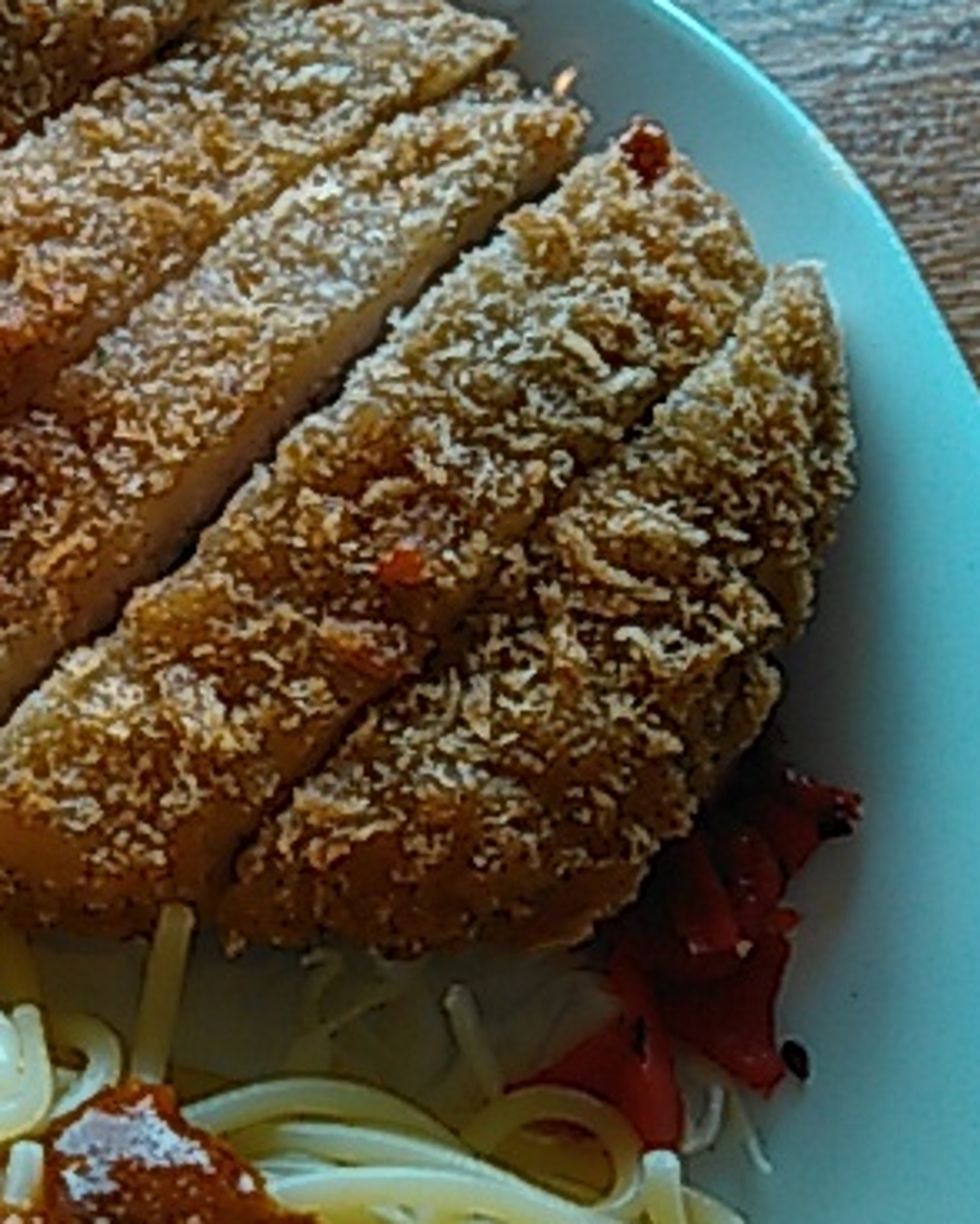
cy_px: 477
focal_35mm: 51
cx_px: -40
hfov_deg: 27.7
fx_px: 1847
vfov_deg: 36.5
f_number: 2.4
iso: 100
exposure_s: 1/26
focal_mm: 4
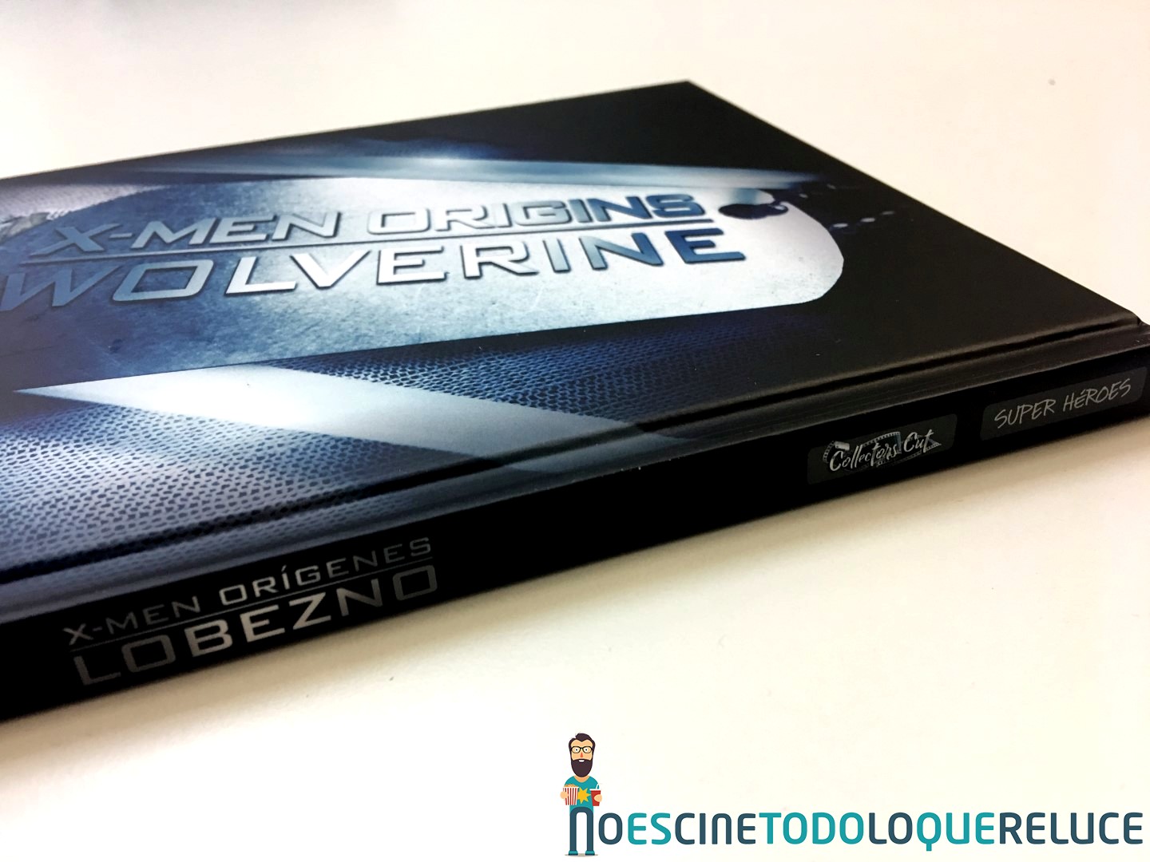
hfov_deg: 61.7
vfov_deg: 48.2
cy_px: 431
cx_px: 575
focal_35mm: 29
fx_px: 963
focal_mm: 4.15
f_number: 2.2
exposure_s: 1/17
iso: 50
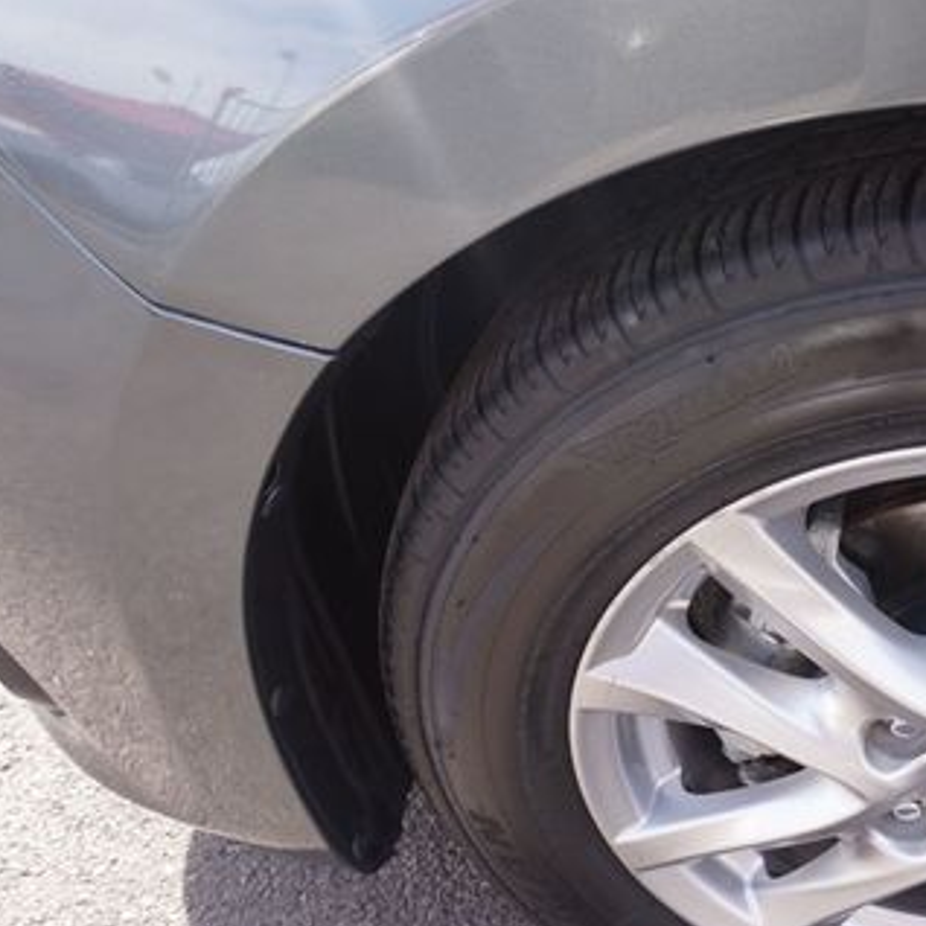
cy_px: 568
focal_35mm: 41
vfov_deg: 40.7
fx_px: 1241
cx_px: 865
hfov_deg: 37.7
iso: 100
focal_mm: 16
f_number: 5
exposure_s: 1/80
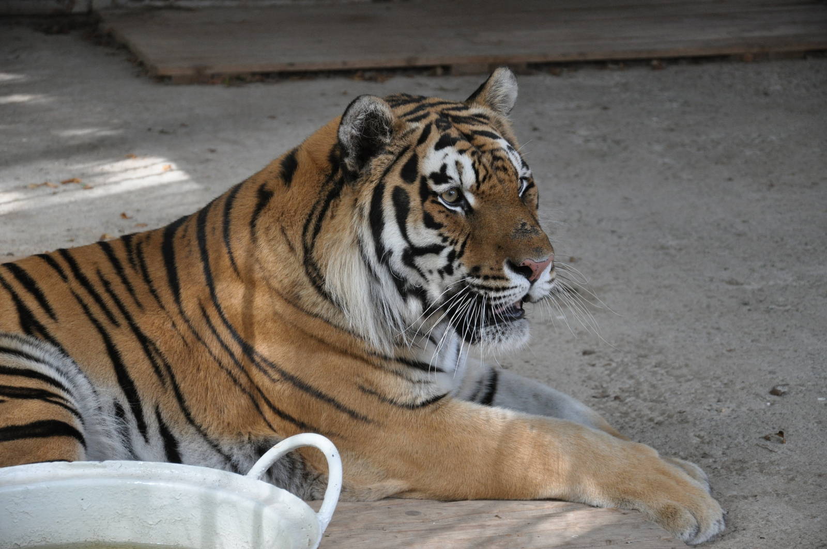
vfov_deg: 12.1
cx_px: 414
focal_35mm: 112
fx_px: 2581
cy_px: 274
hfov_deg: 18.2
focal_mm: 75
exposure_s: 1/125
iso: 800
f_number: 5.3
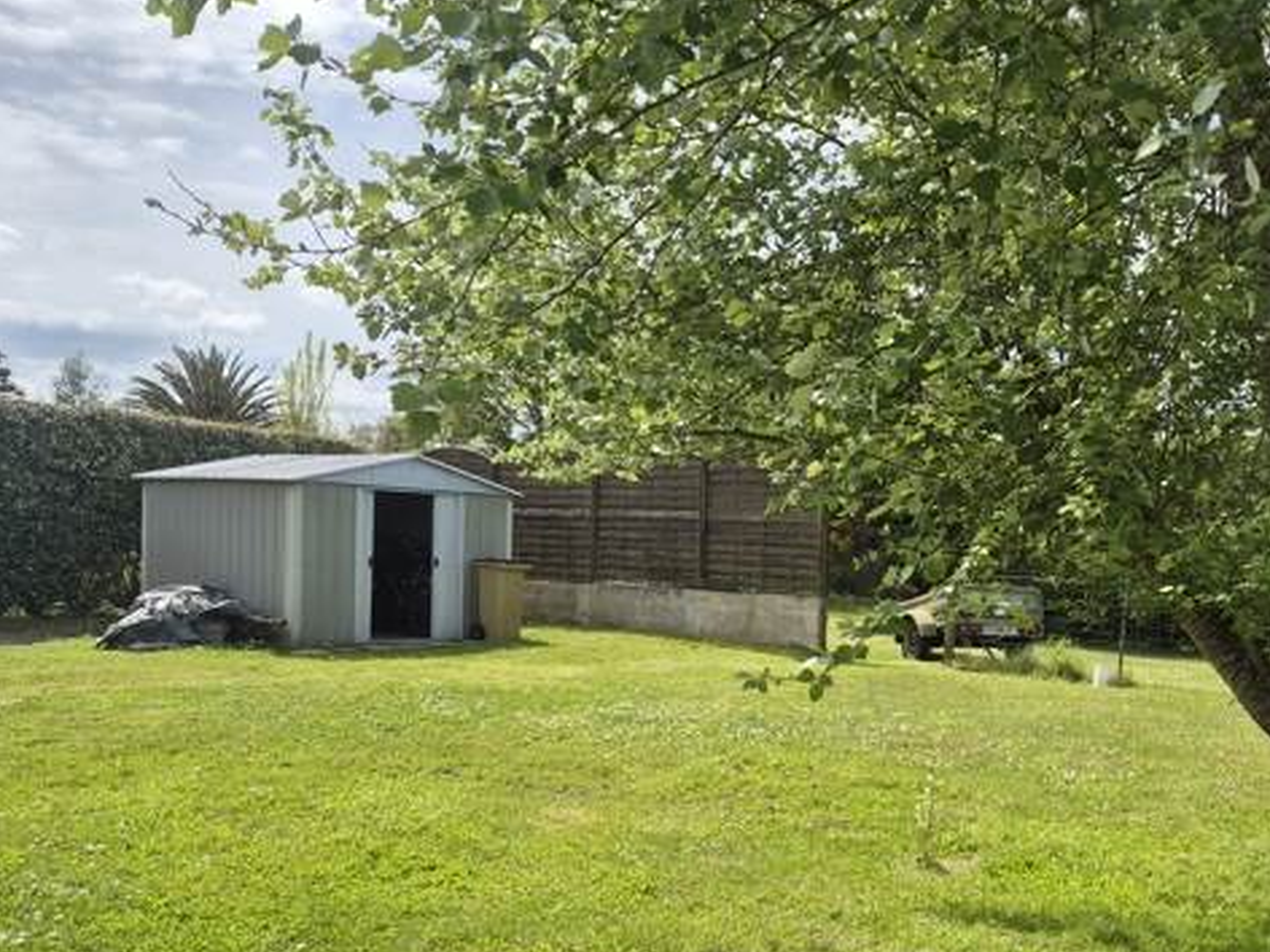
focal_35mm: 39
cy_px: 627
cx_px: 936
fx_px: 1431
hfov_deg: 46.3
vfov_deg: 36.5
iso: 25
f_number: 1.8
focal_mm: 5.4
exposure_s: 1/2096
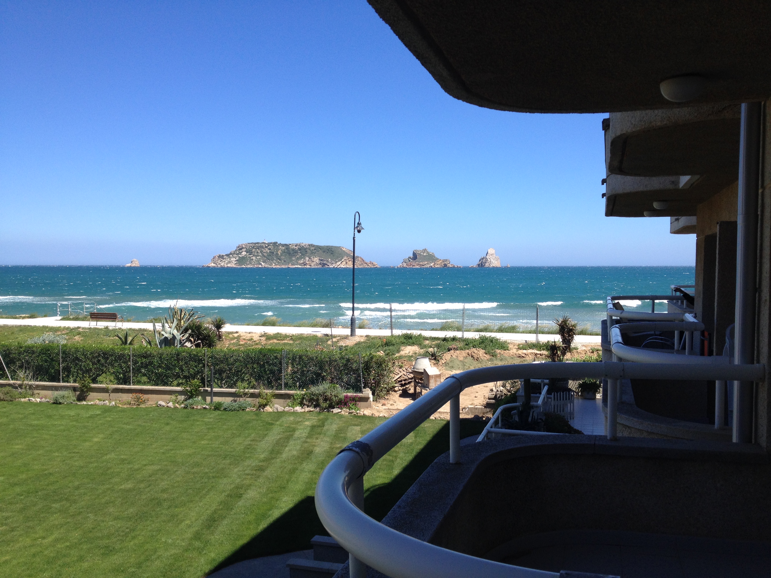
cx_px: 386
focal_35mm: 35
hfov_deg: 52.6
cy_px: 289
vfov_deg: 40.7
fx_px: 780
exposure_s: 1/1346
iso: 50
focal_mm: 4.28
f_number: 2.4
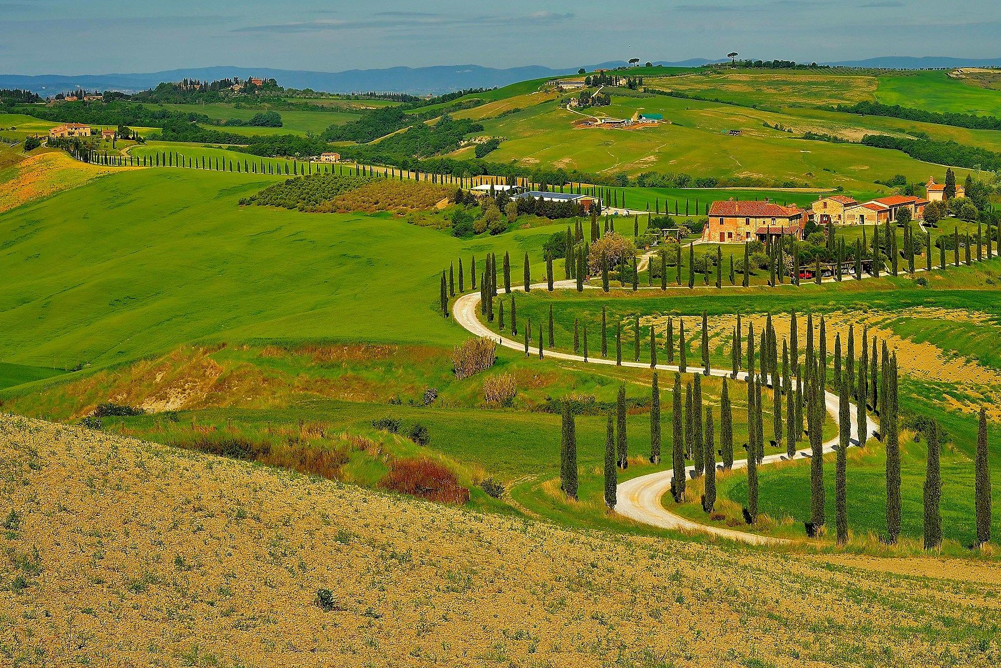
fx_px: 2058
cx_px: 632
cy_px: 292
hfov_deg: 27.2
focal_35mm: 74
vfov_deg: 18.4
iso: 320
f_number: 11
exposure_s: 1/500
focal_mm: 55
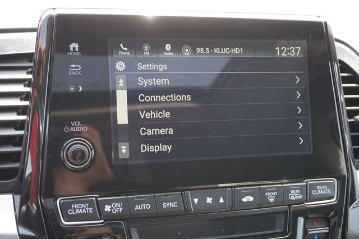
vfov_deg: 29.8
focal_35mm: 45
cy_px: 120
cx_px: 180
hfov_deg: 43.6
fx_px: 448
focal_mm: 30
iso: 320
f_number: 5
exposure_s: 1/60
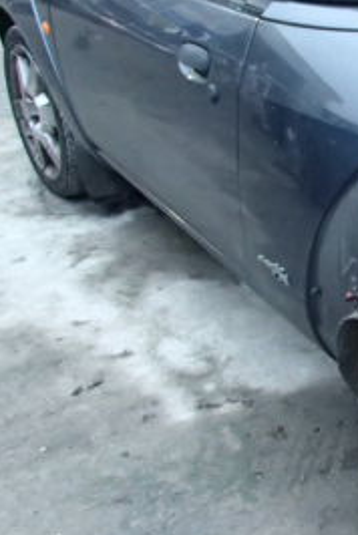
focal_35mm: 75
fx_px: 1116
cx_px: 577
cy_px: 221
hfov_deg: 16.2
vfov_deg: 26.9
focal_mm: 5.4
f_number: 4.1
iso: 800
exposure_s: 1/30
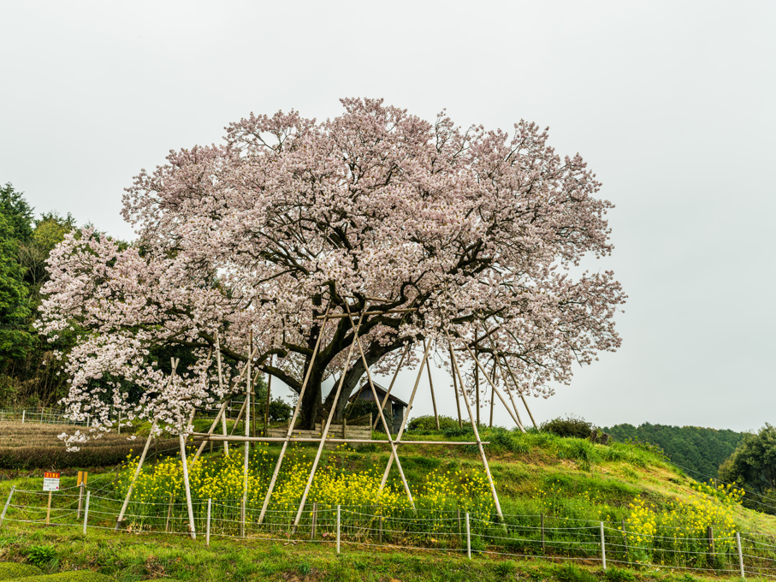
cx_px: 342
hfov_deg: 48.9
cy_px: 291
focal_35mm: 38
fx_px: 852
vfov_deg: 37.7
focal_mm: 35
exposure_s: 1/100
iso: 100
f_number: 8
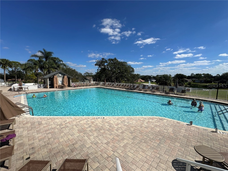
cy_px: 86
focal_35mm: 14
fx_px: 92
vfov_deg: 85.7
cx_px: 114
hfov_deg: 102.1
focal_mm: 2.22
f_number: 2.2
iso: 50
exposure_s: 1/3731
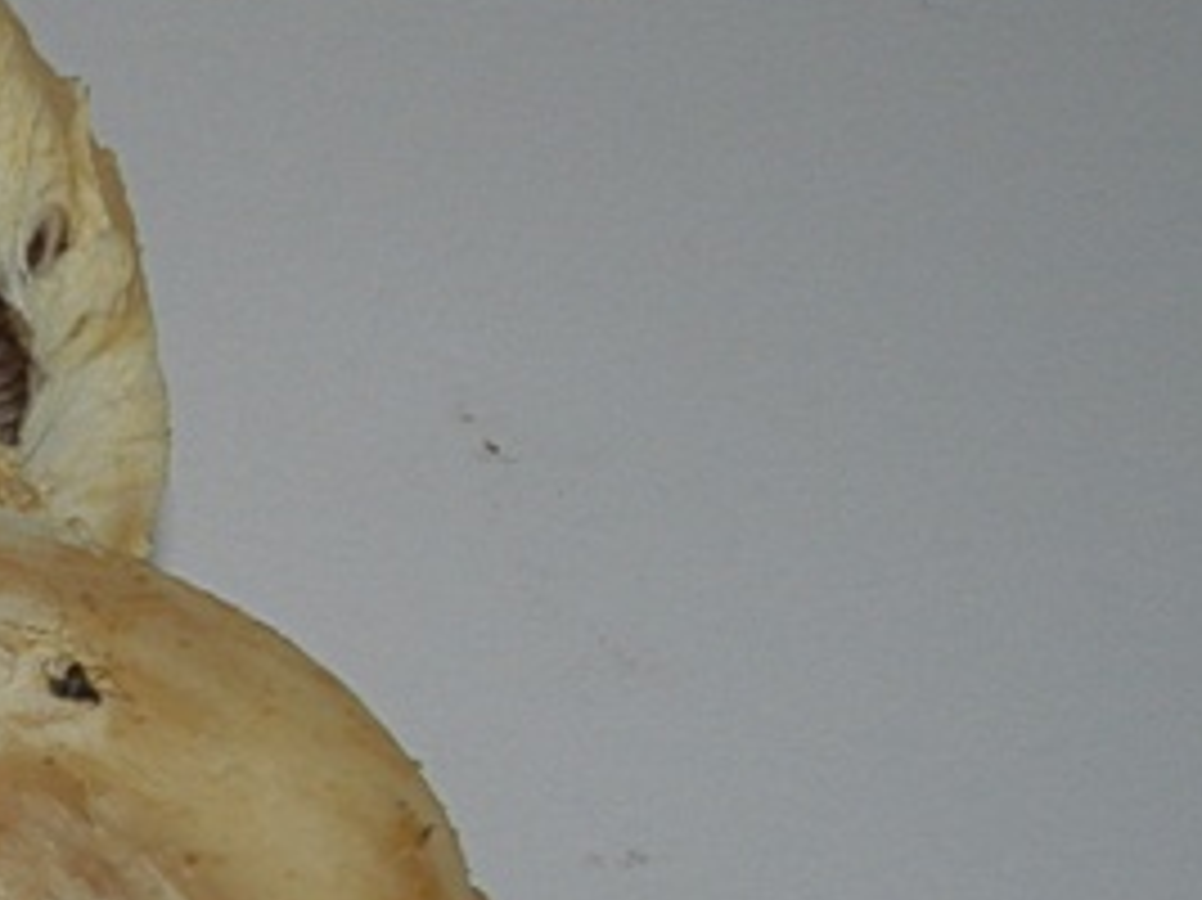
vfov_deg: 13.3
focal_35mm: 111
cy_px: 634
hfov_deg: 16.5
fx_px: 3853
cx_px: -486
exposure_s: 1/40
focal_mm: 6.7
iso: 160
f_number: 9.9
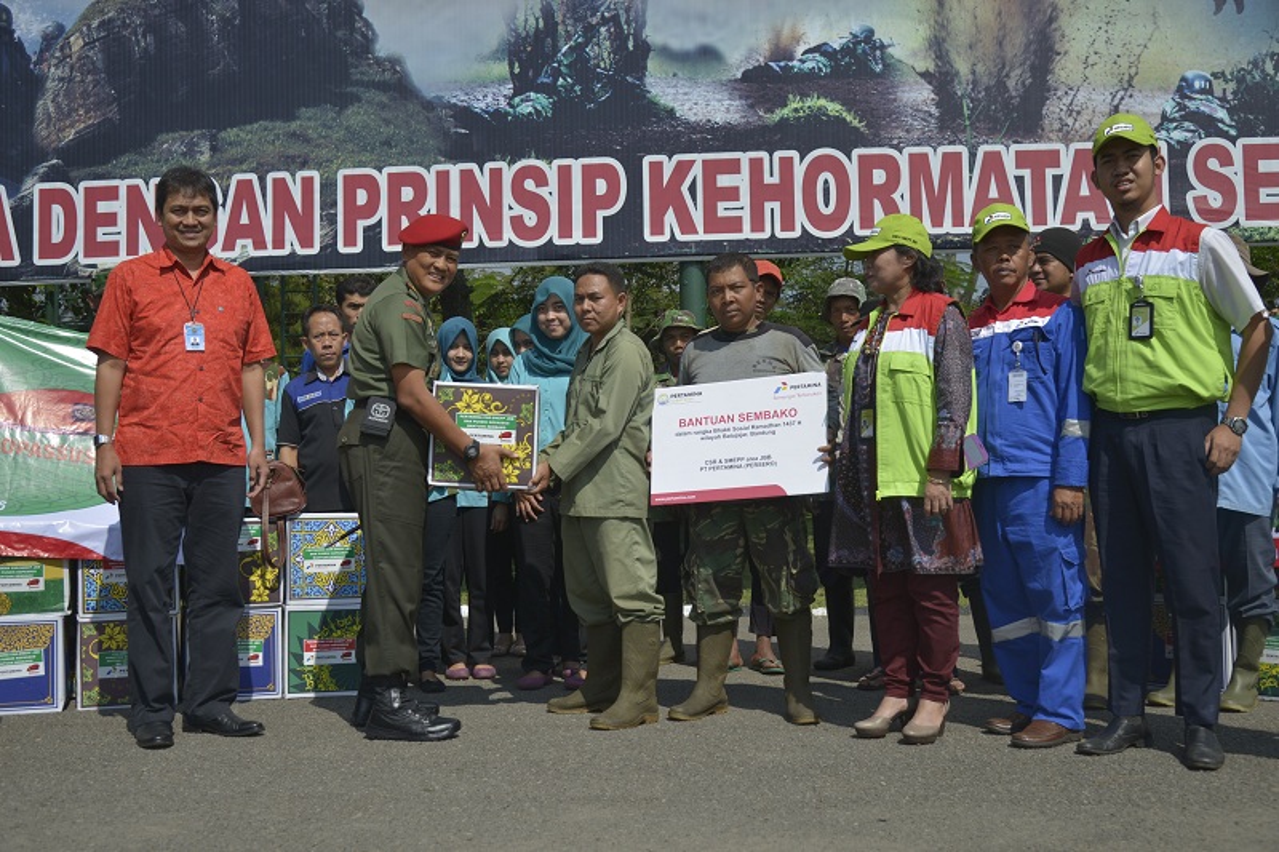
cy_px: 426
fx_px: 1350
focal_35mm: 38
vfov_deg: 35.0
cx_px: 640
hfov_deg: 50.7
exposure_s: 1/640
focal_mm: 38
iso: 100
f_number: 5.6
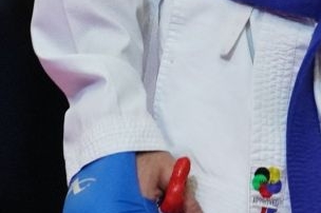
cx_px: 460
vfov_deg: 1.2
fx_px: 10564
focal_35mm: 1186
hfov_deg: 1.7
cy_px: -238
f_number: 2.8
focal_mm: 200
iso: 6400
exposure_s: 1/1000
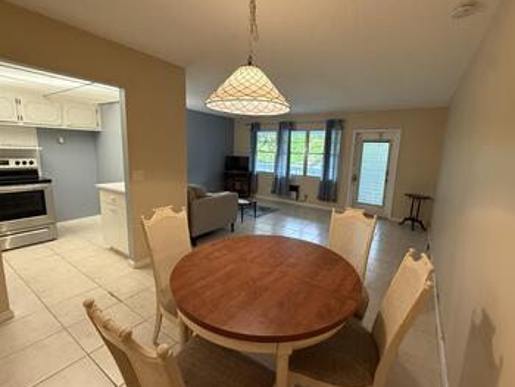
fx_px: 238
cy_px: 190
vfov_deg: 78.2
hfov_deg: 94.4
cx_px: 271
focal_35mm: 16
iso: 320
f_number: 2.2
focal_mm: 2.22
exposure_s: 1/60
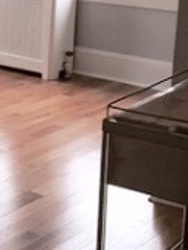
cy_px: 81
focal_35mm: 108
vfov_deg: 18.1
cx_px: -67
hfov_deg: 13.2
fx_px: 781
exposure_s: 1/30
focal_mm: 4.15
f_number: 2.2
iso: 32
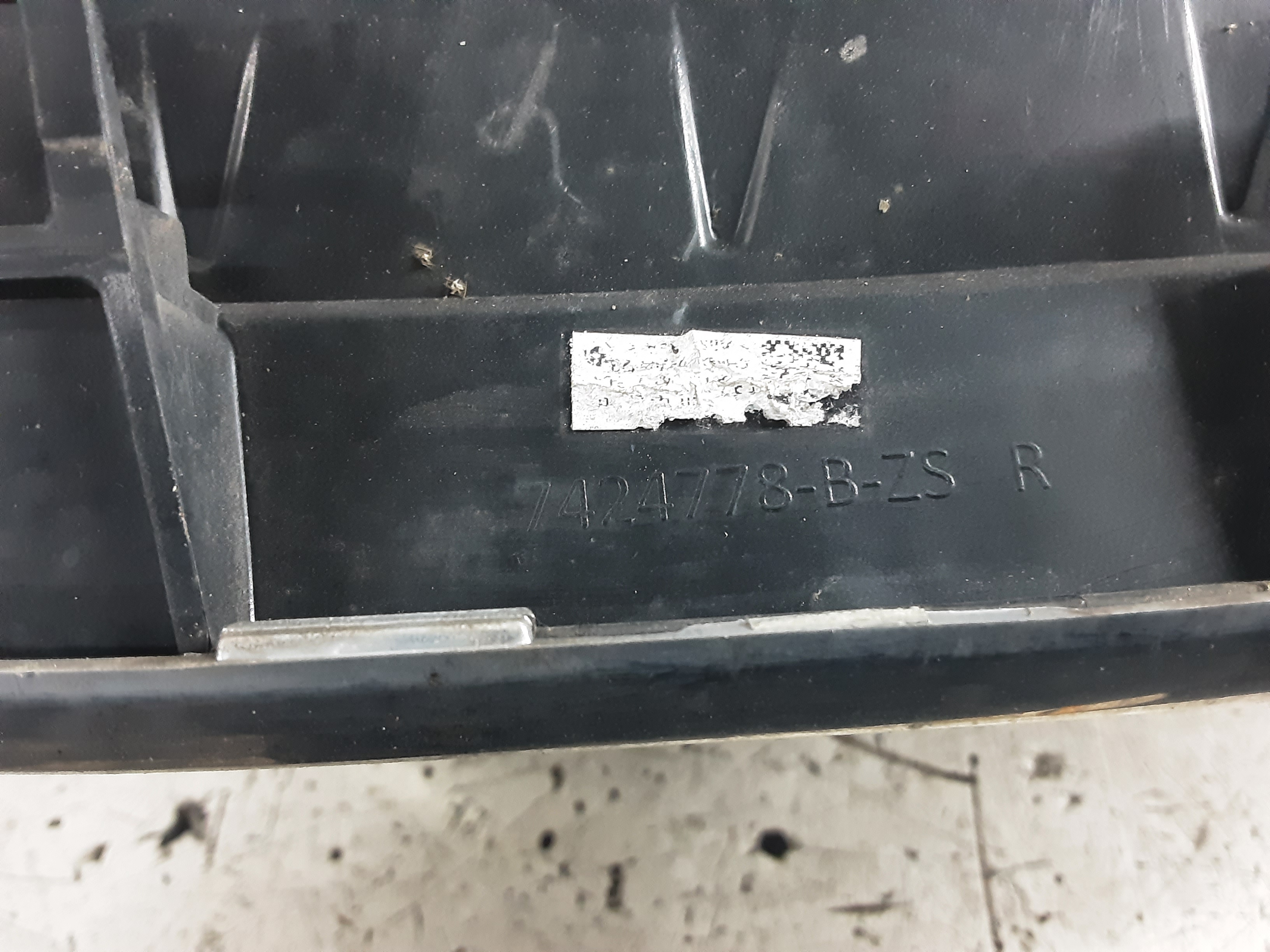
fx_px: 991
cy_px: 476
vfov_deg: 51.4
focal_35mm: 27
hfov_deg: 65.3
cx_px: 635
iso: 320
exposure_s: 1/25
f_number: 1.9
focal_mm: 2.91
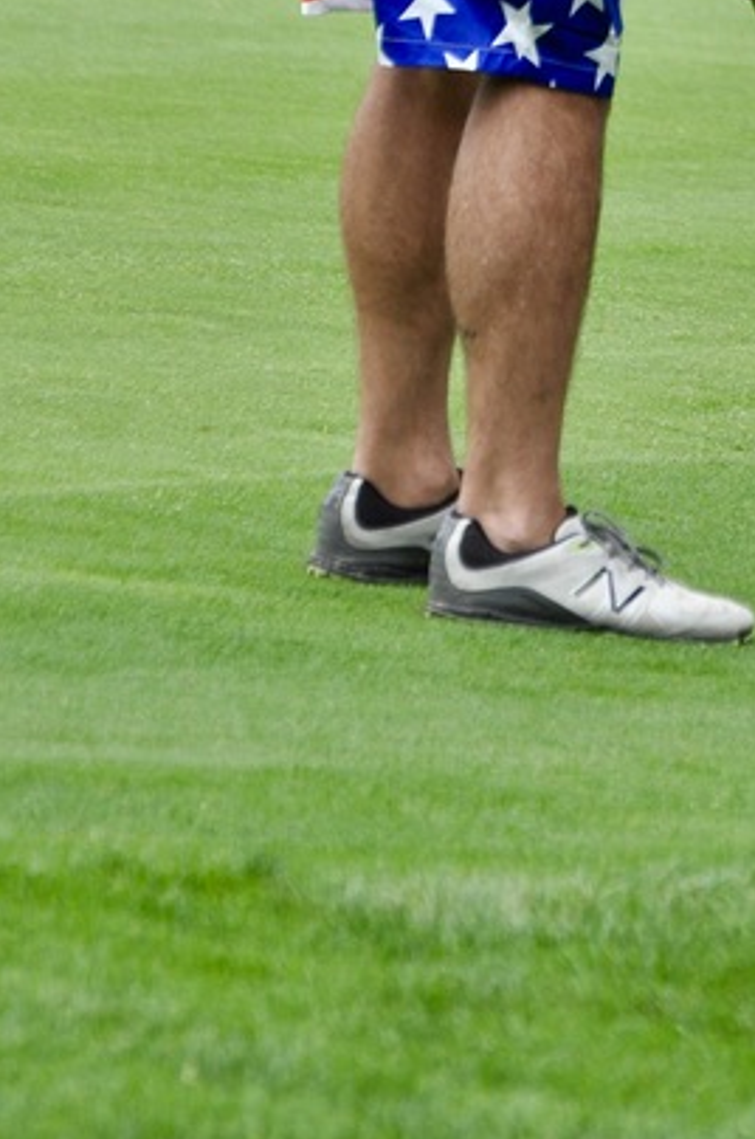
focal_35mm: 807
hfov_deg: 1.7
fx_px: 25472
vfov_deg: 2.6
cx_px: 831
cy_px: -343
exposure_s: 1/1000
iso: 450
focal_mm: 200
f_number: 5.3
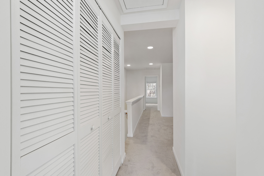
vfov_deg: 77.3
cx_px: 132
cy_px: 88
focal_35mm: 15
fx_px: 110
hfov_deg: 100.4
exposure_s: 1/2
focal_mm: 10
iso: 100
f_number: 8
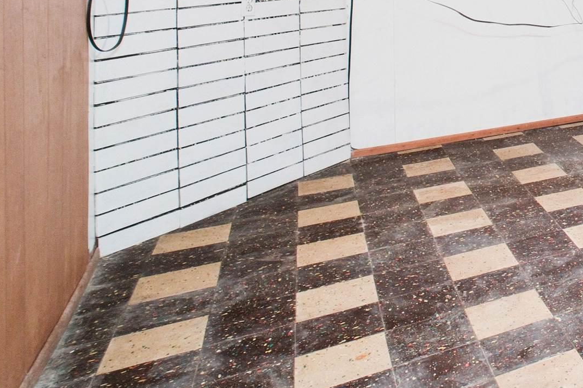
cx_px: 821
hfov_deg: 30.8
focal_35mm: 43
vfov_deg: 27.9
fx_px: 696
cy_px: -60
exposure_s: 1/60
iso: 800
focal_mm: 10
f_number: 5
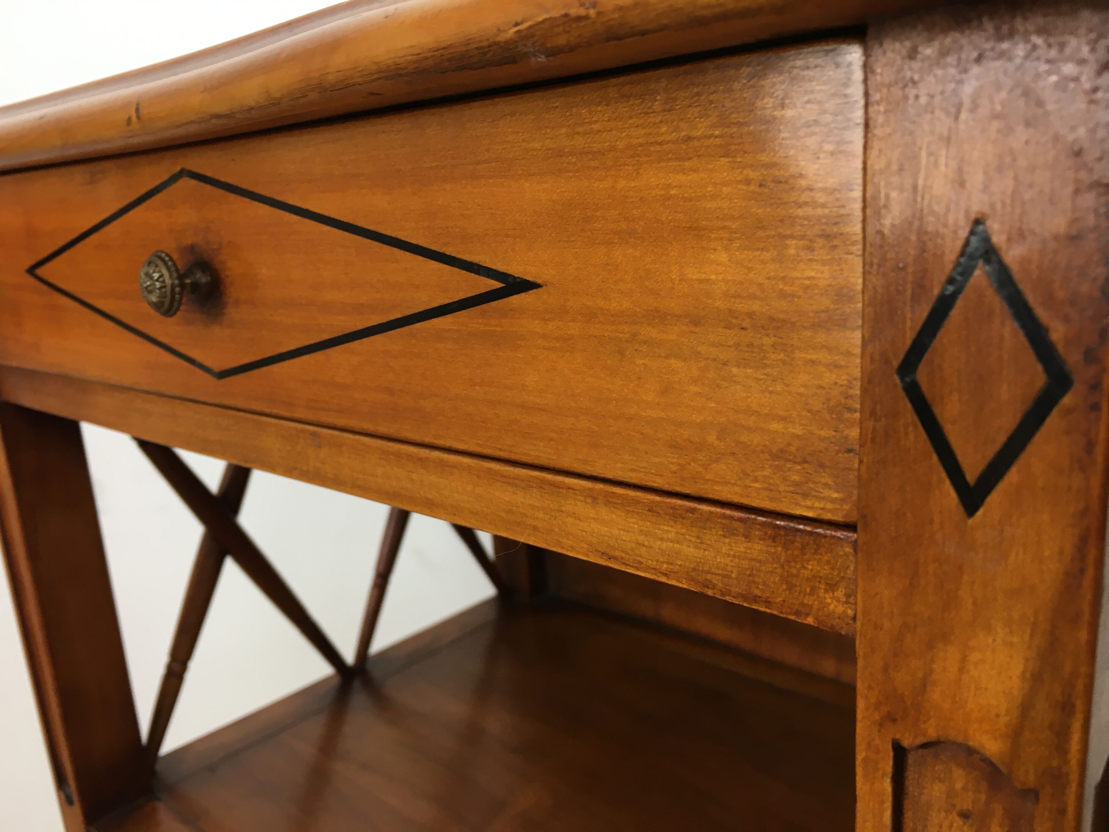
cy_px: 416
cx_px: 554
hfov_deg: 61.7
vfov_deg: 48.2
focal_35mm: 29
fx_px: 929
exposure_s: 1/33
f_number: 2.2
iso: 32
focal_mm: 4.15
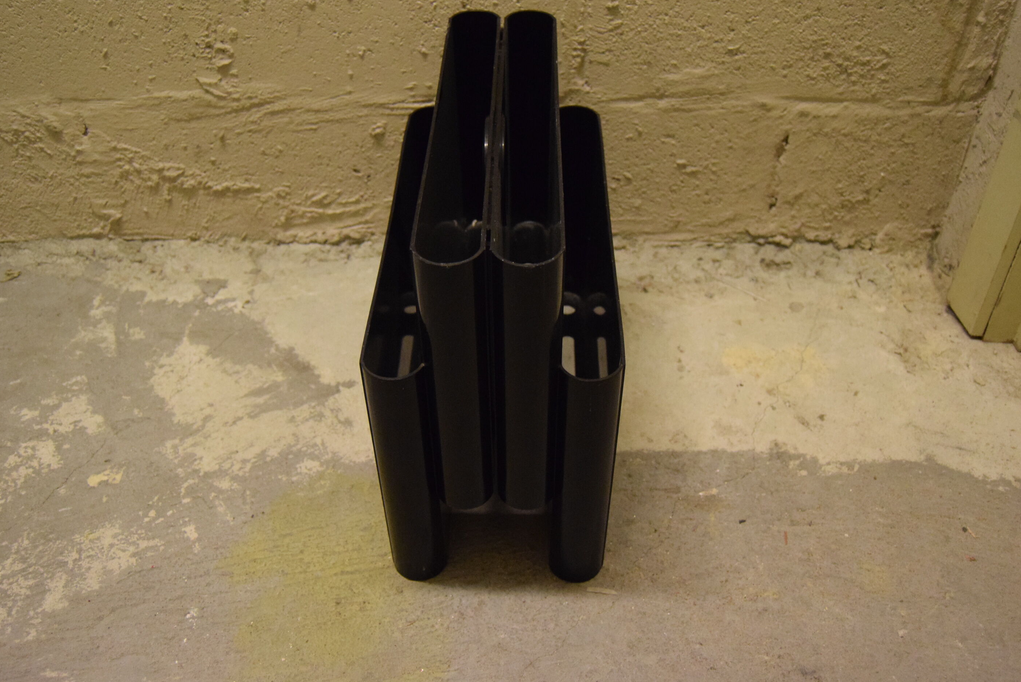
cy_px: 344
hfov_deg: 58.6
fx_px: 908
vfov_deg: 41.2
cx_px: 478
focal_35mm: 32
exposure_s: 1/60
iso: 3600
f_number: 3.5
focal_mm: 20
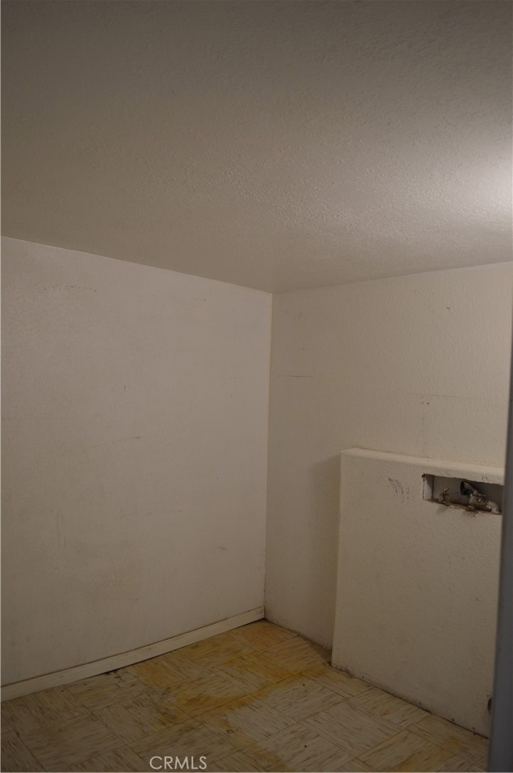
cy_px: 386
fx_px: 579
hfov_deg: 47.8
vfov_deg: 67.4
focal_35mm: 27
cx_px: 256
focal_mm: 18
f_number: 4
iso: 400
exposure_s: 1/60
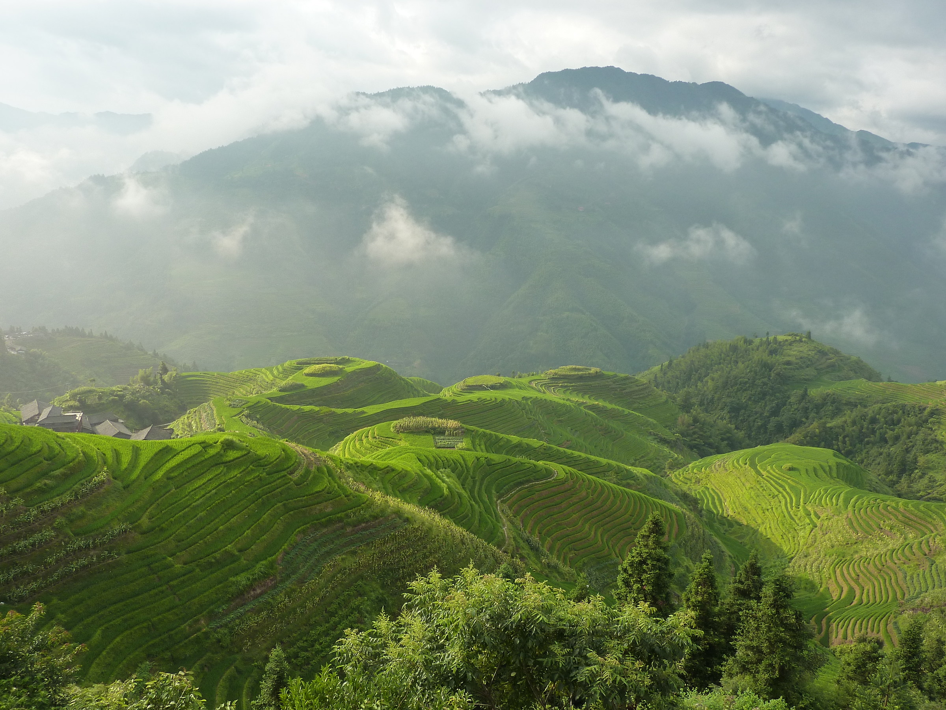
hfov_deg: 61.7
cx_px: 473
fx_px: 793
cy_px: 355
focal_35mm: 29
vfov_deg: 48.2
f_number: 4
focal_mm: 4.7
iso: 125
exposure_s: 1/320
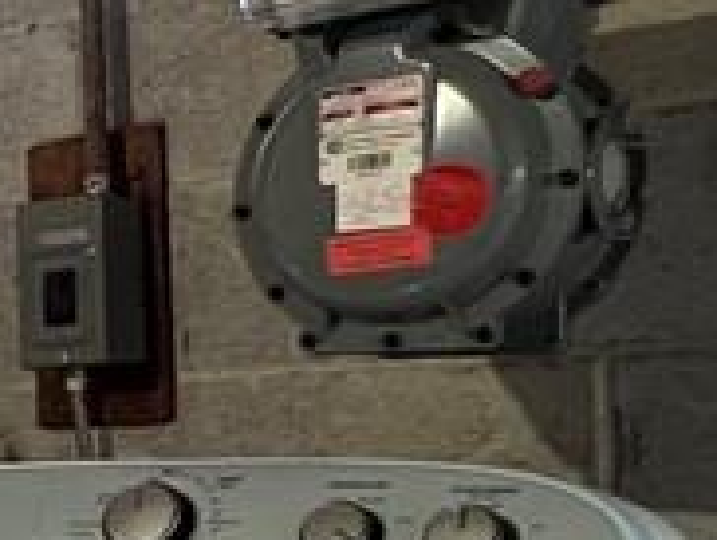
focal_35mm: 73
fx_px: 1514
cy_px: 434
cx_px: -567
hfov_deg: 19.8
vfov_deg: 20.0
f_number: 1.8
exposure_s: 1/60
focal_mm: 1.57
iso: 400
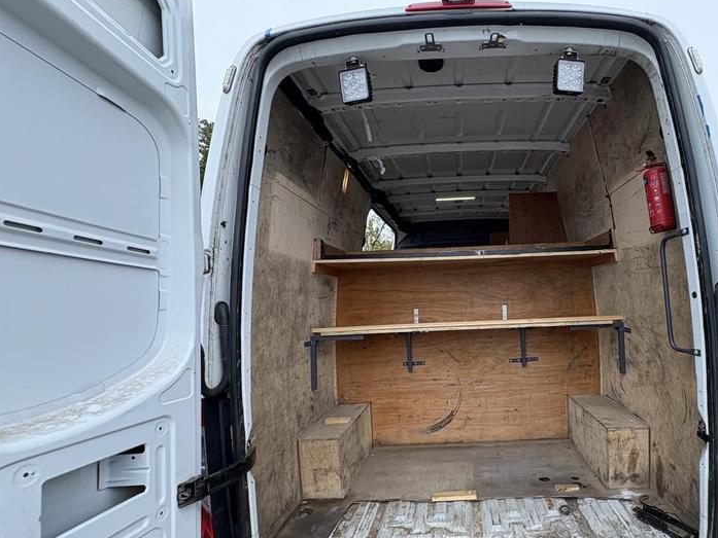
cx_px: 459
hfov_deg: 85.6
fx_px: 373
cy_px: 316
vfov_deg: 71.1
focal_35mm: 18
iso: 100
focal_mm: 2.22
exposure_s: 1/99
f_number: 2.2
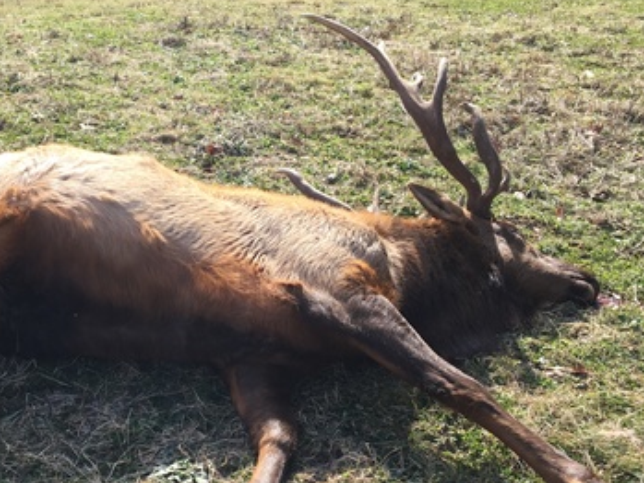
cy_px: 333
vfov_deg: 29.4
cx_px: 244
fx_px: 912
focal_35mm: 49
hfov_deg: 38.7
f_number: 2.2
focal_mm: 4.15
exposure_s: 1/587
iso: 25
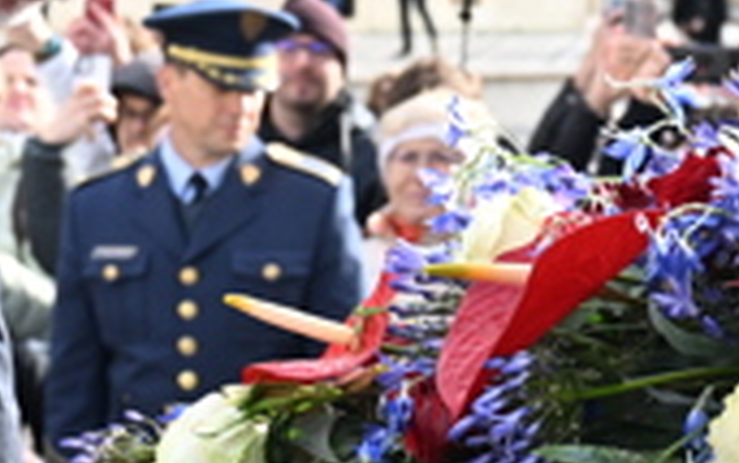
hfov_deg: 10.4
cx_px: 324
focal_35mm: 201
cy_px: 203
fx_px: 4049
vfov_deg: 6.5
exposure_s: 1/1600
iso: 1000
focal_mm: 49
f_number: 5
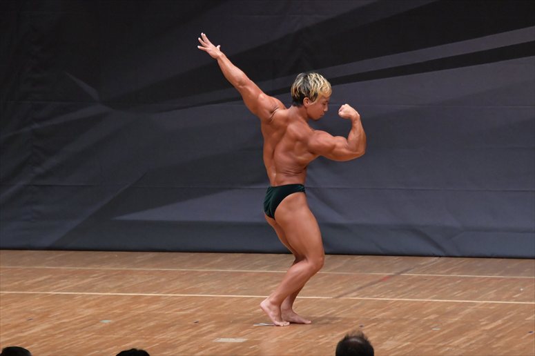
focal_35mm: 270
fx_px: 4011
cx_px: 268
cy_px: 178
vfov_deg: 5.1
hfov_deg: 7.6
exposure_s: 1/400
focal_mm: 180
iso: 6400
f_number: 5.6
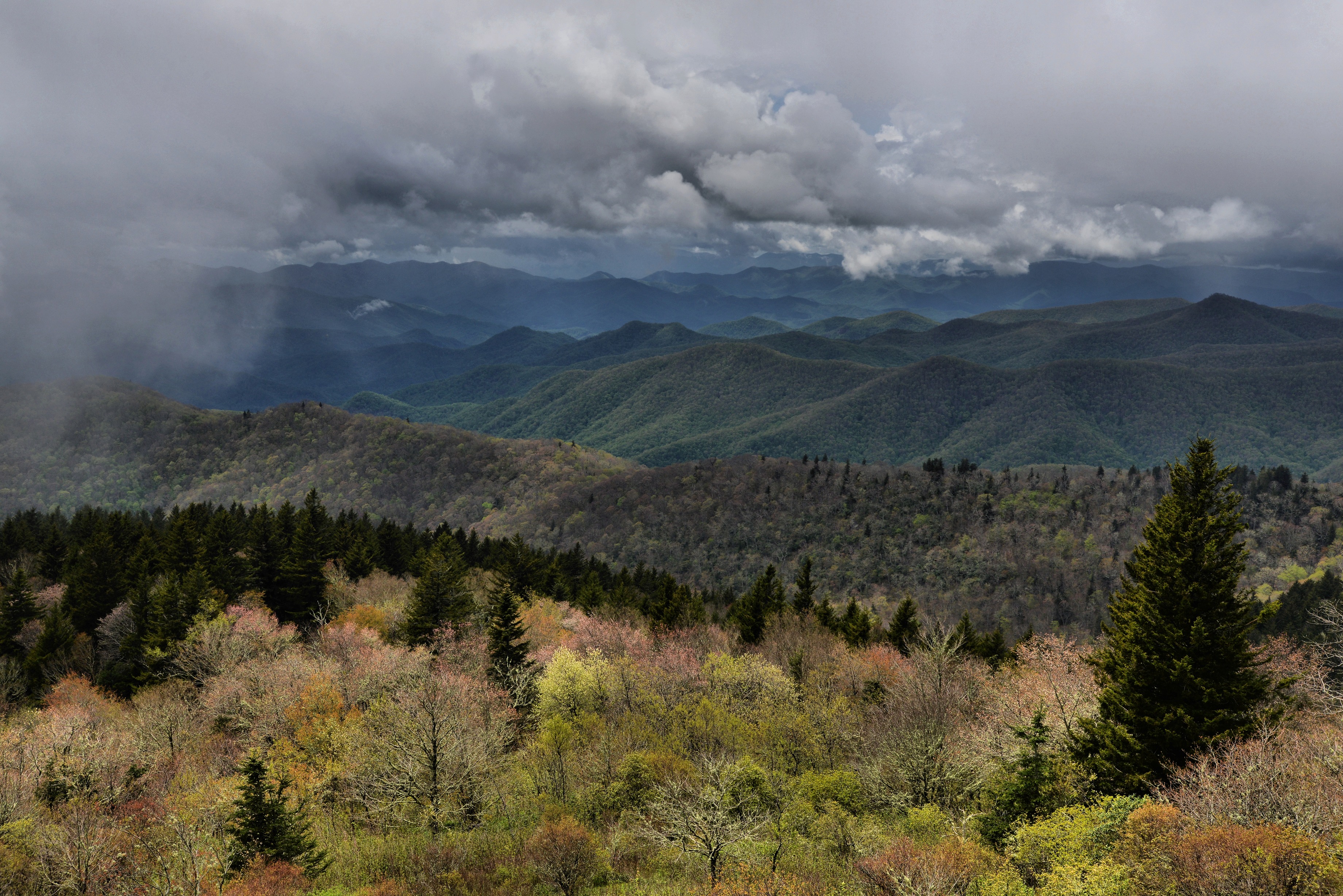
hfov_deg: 41.1
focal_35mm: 48
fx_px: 1791
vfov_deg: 28.1
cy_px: 448
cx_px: 672
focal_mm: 48
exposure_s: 1/1000
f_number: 11
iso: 500
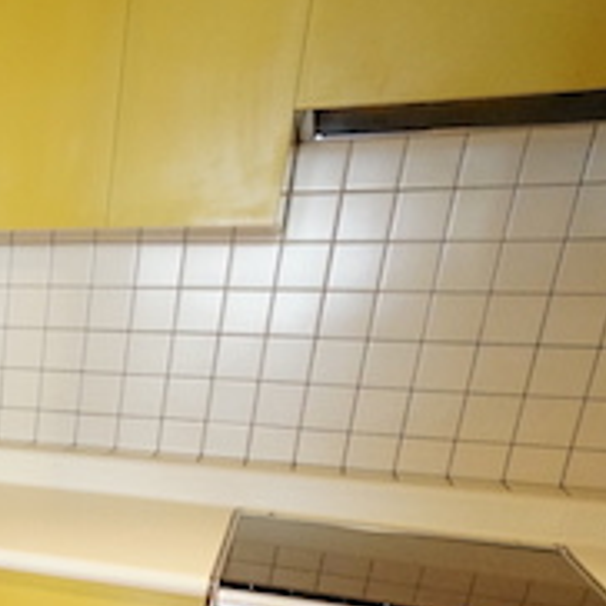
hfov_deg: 28.5
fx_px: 871
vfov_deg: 34.3
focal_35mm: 44
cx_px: -250
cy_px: 629
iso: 3200
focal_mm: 10
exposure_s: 1/30
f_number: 4
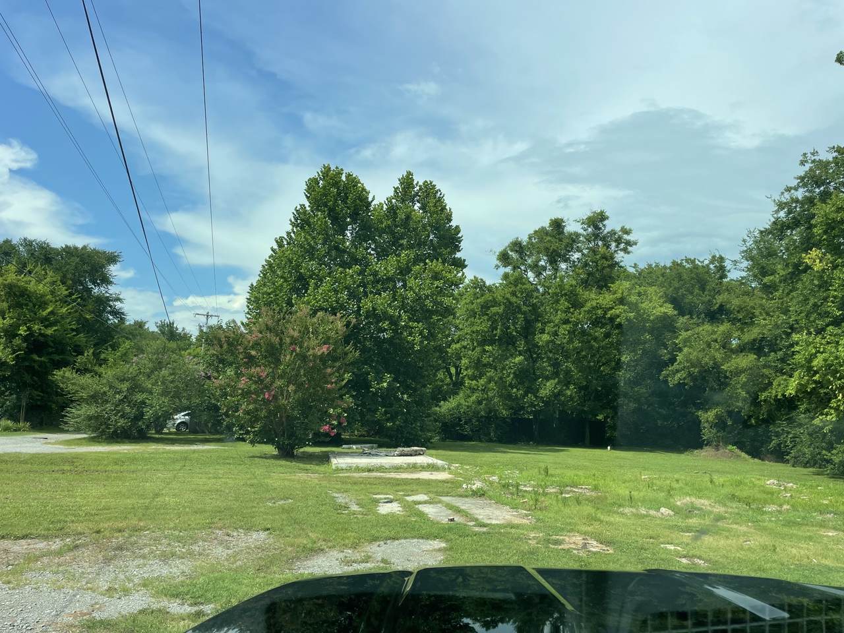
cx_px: 422
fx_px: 634
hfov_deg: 67.3
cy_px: 316
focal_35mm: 26
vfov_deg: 53.1
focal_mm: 4.2
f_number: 1.6
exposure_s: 1/3401
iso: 32
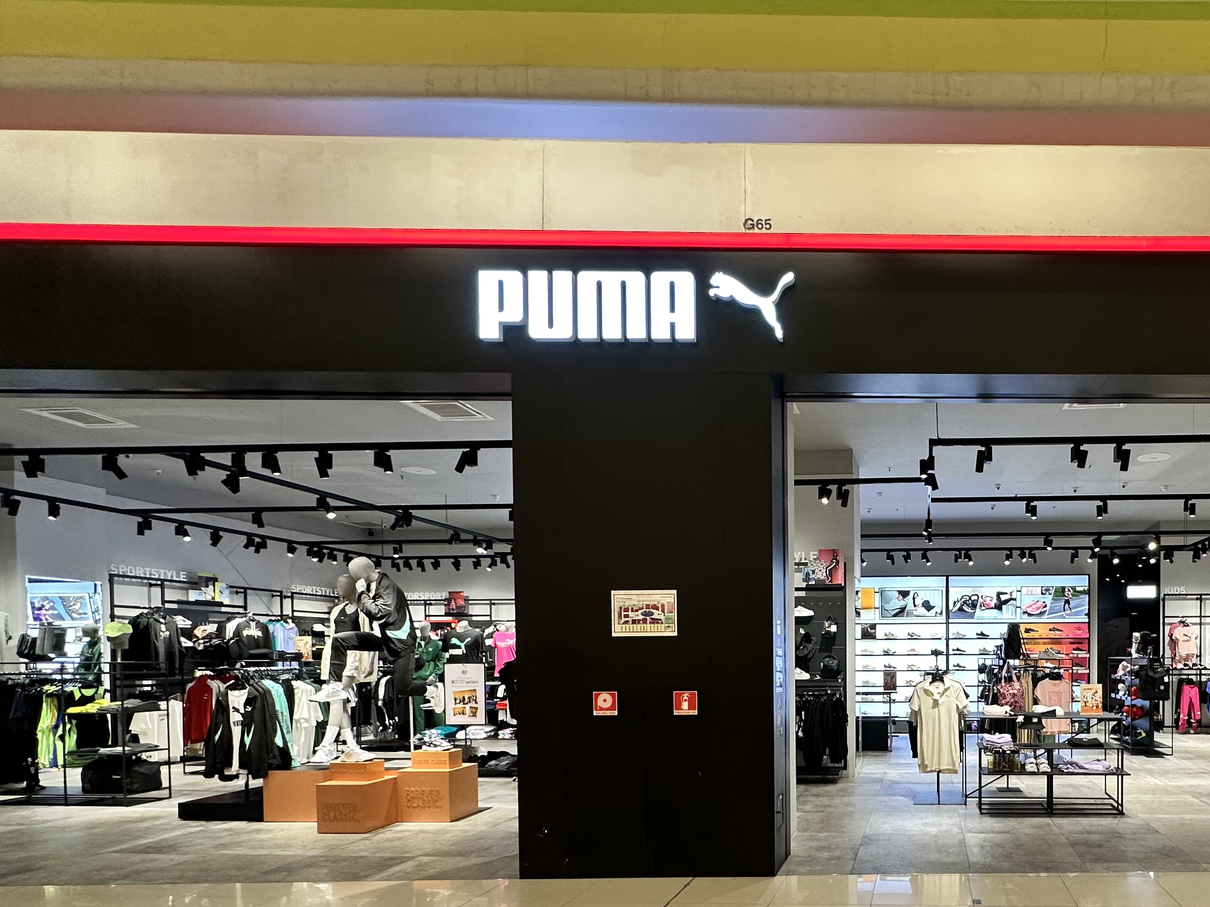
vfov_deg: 58.1
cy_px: 673
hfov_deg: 71.7
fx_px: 769
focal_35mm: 22
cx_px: 891
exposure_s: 1/100
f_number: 2.2
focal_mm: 2.22
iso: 160
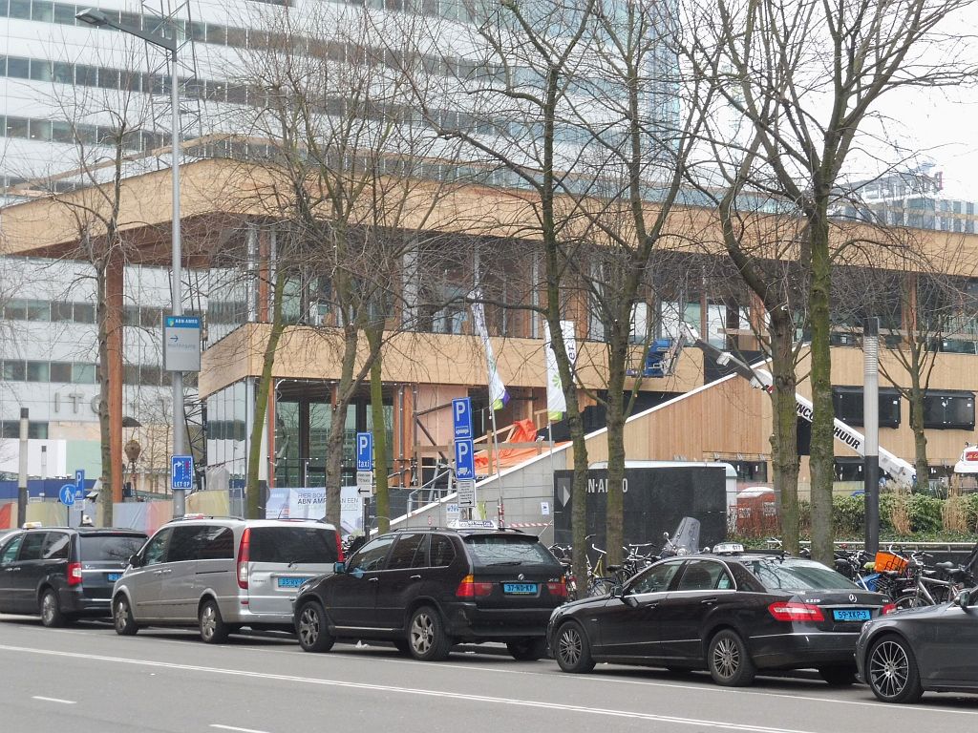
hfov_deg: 21.8
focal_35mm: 90
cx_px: 489
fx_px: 2543
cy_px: 366
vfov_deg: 16.4
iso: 320
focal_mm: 16.1
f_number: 5.2
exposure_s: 1/60
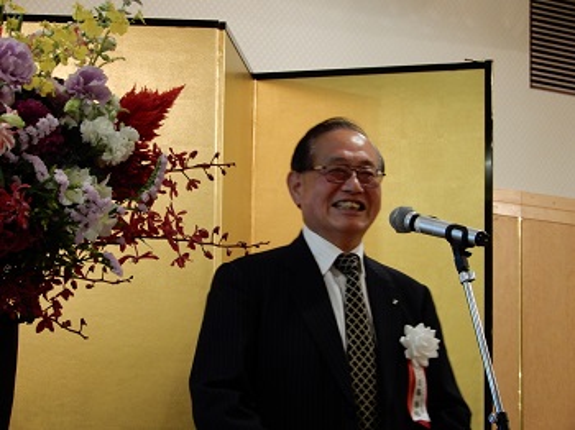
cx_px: 288
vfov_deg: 9.9
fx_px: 2490
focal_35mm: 150
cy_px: 215
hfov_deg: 13.2
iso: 560
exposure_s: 1/15
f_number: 5.6
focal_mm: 26.8
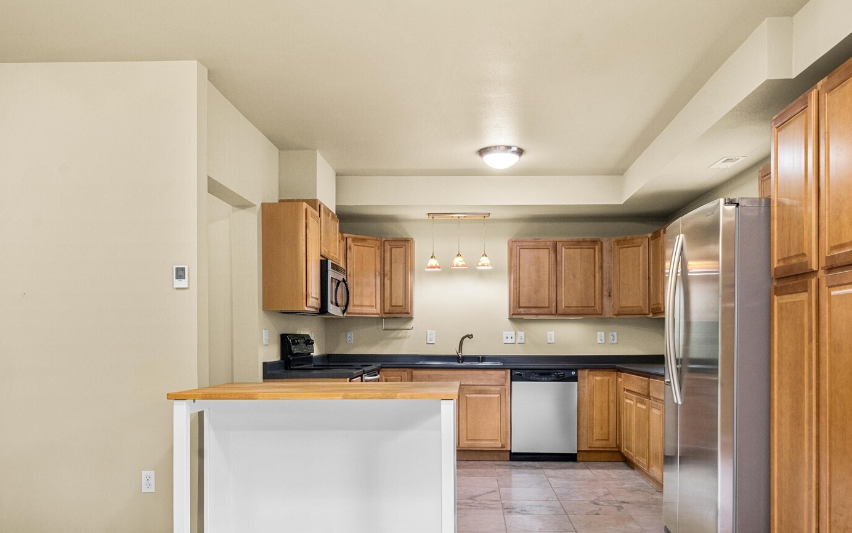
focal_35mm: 30
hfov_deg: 62.8
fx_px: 697
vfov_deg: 41.5
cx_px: 460
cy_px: 338
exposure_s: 1/10
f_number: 8
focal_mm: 24
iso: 1000
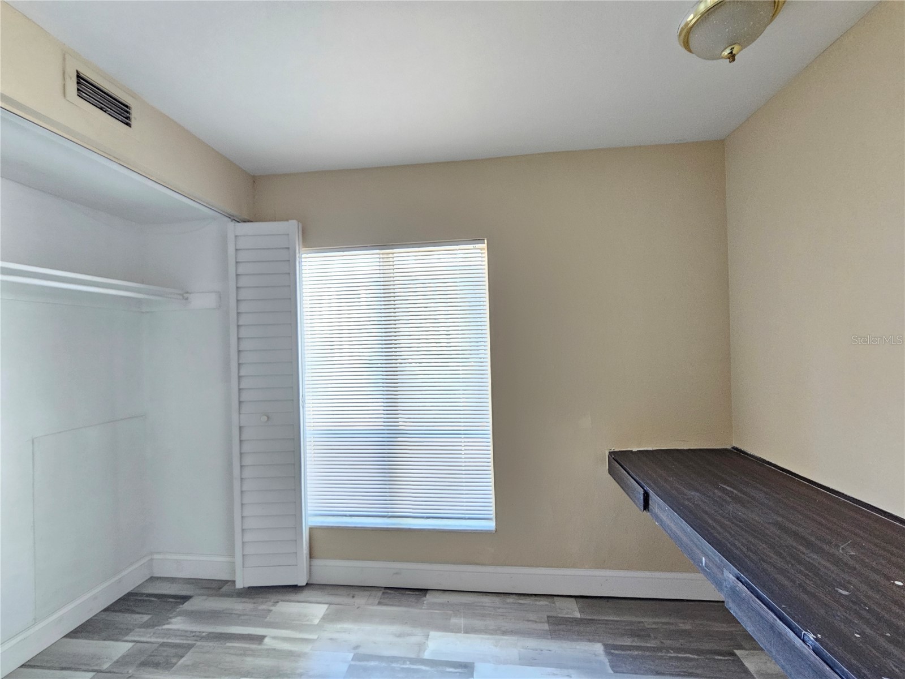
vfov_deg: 89.9
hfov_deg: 106.2
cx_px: 452
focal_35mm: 13
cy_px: 340
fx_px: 340
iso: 400
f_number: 2.2
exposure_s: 1/40
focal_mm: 2.2
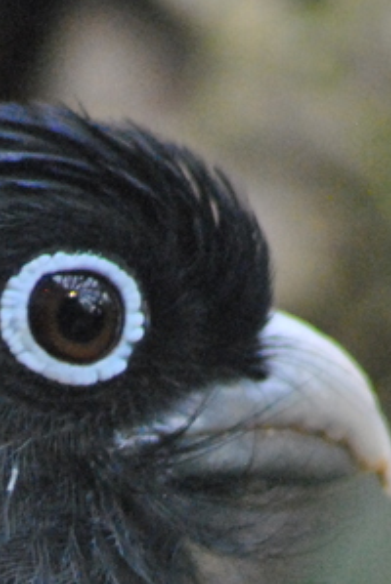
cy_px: 990
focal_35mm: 1542
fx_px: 25062
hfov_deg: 0.9
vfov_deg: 1.3
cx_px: -73
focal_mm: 300
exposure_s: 1/200
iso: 1600
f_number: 5.6
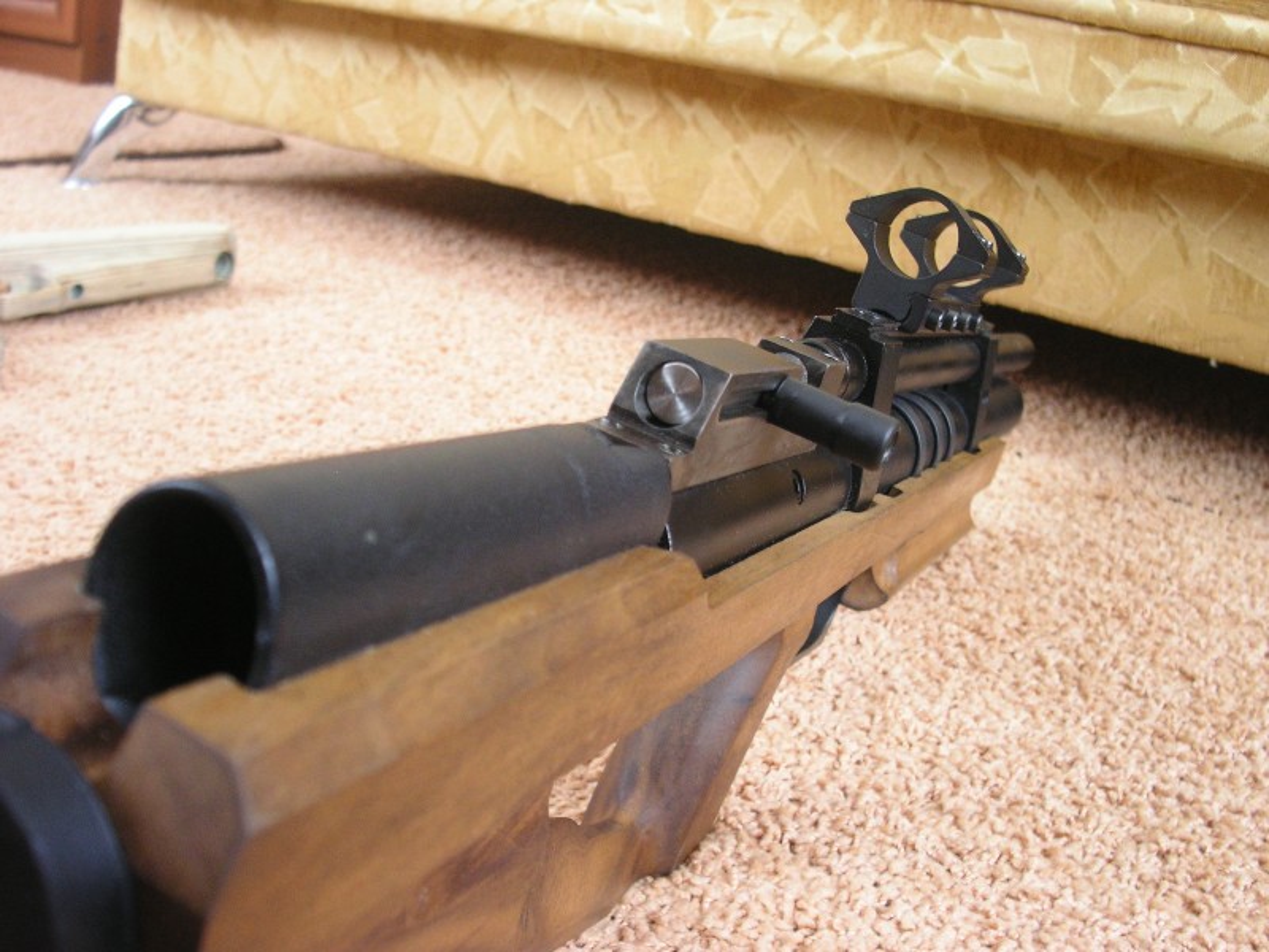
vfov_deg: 37.7
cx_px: 634
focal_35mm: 38
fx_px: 1393
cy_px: 476
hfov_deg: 49.0
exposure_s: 1/6
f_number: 2.8
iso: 200
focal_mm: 7.8
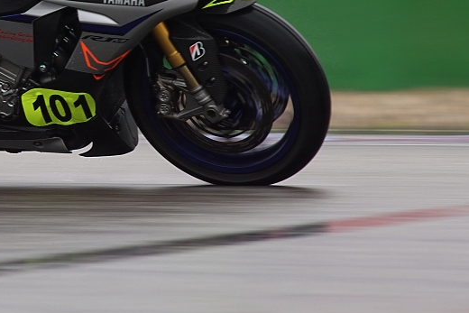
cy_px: -48
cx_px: 32
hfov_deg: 2.8
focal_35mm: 738
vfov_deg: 1.9
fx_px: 9617
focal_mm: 200
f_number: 4
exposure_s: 1/200
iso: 100
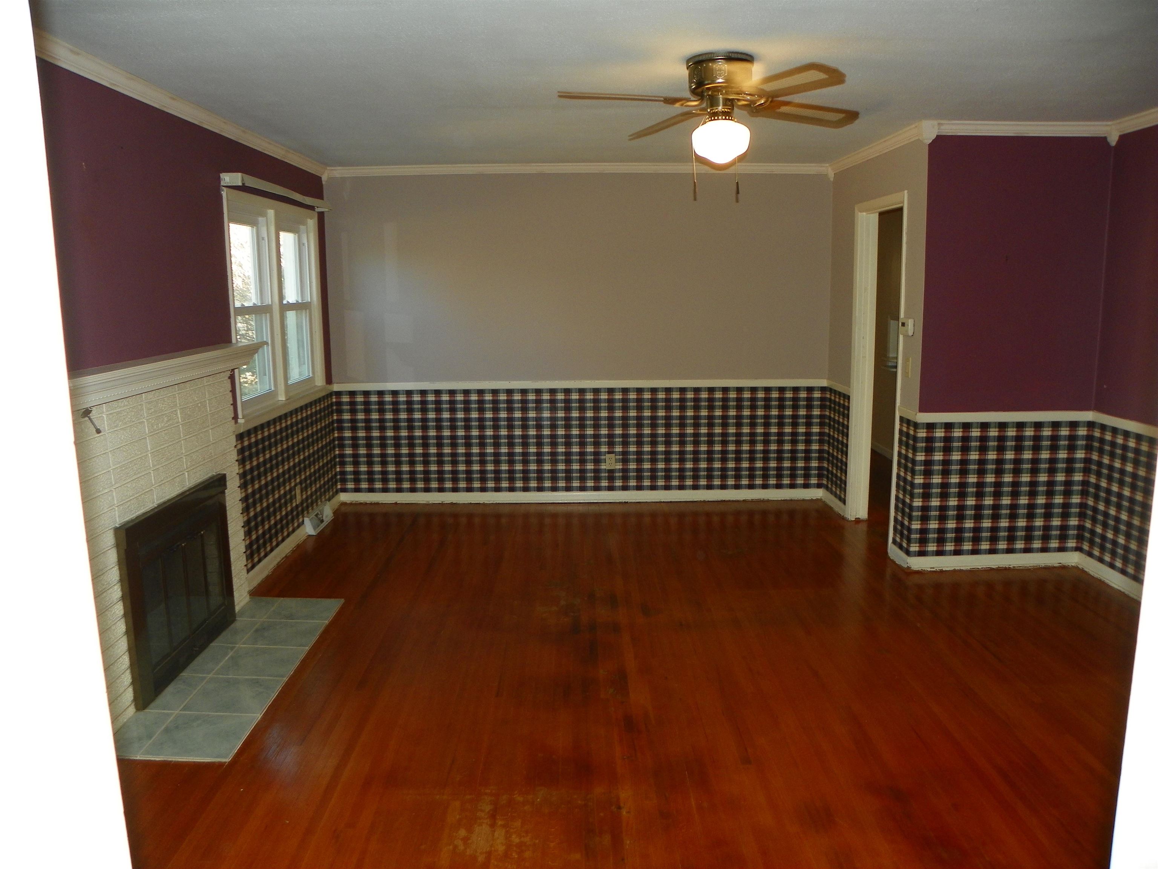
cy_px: 434
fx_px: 870
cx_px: 579
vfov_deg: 53.1
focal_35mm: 26
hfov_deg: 67.3
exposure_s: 1/30
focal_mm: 4.6
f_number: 2.8
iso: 64
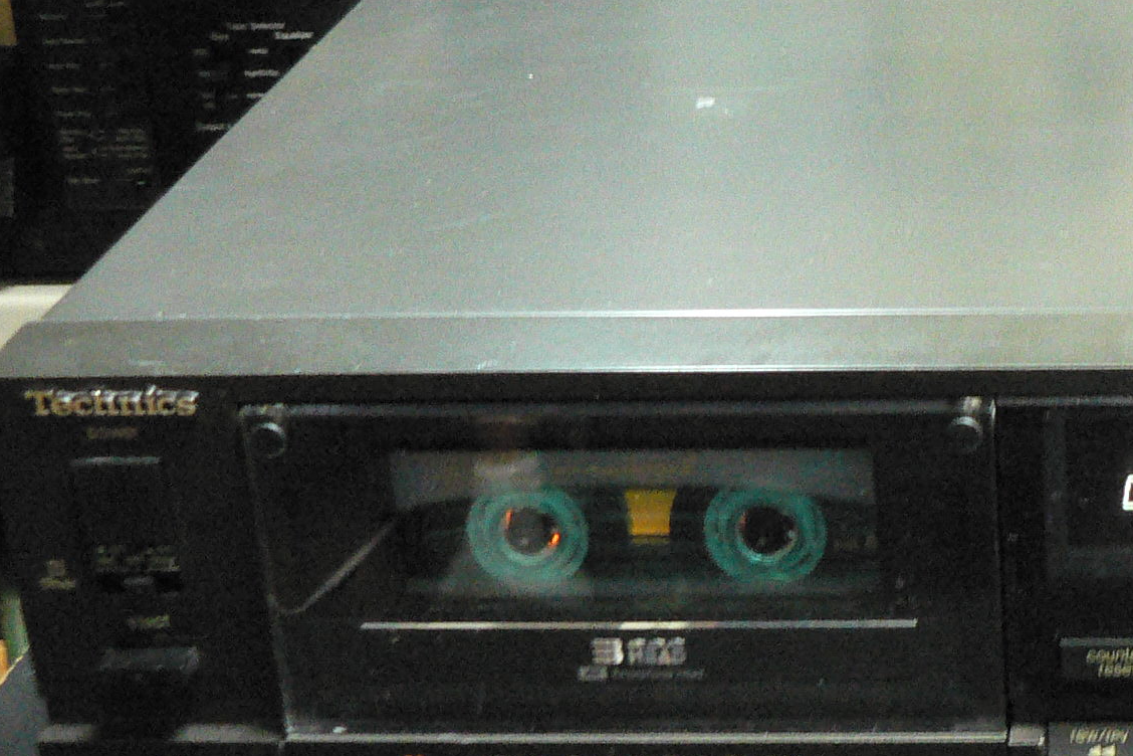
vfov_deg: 16.1
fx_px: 2675
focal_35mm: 85
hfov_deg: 22.5
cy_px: 376
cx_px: 1265
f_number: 2.8
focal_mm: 6
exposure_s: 1/8
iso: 400
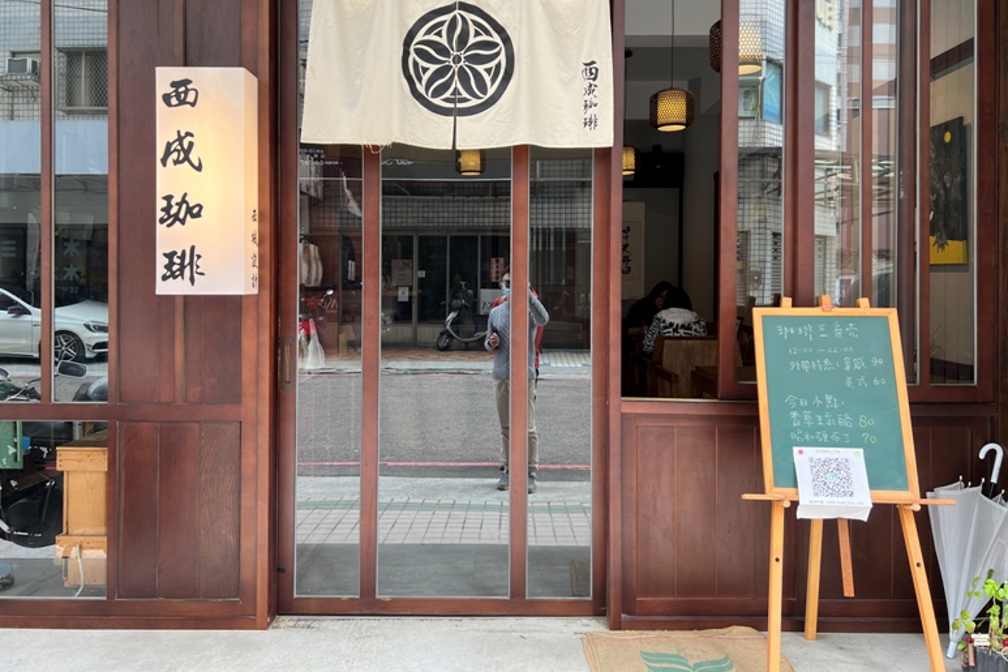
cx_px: 515
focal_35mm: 28
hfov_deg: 65.5
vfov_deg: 46.2
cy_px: 283
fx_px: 784
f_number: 1.5
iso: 50
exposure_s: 1/133
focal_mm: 5.7
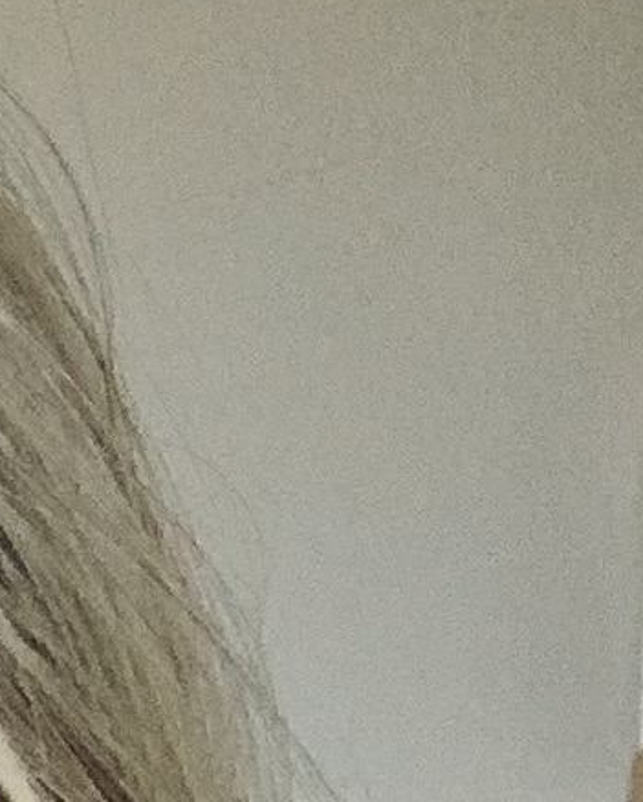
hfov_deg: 6.6
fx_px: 5228
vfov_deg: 7.7
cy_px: 2340
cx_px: -1101
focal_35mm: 220
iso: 100
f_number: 2.2
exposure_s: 1/60
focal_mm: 2.87
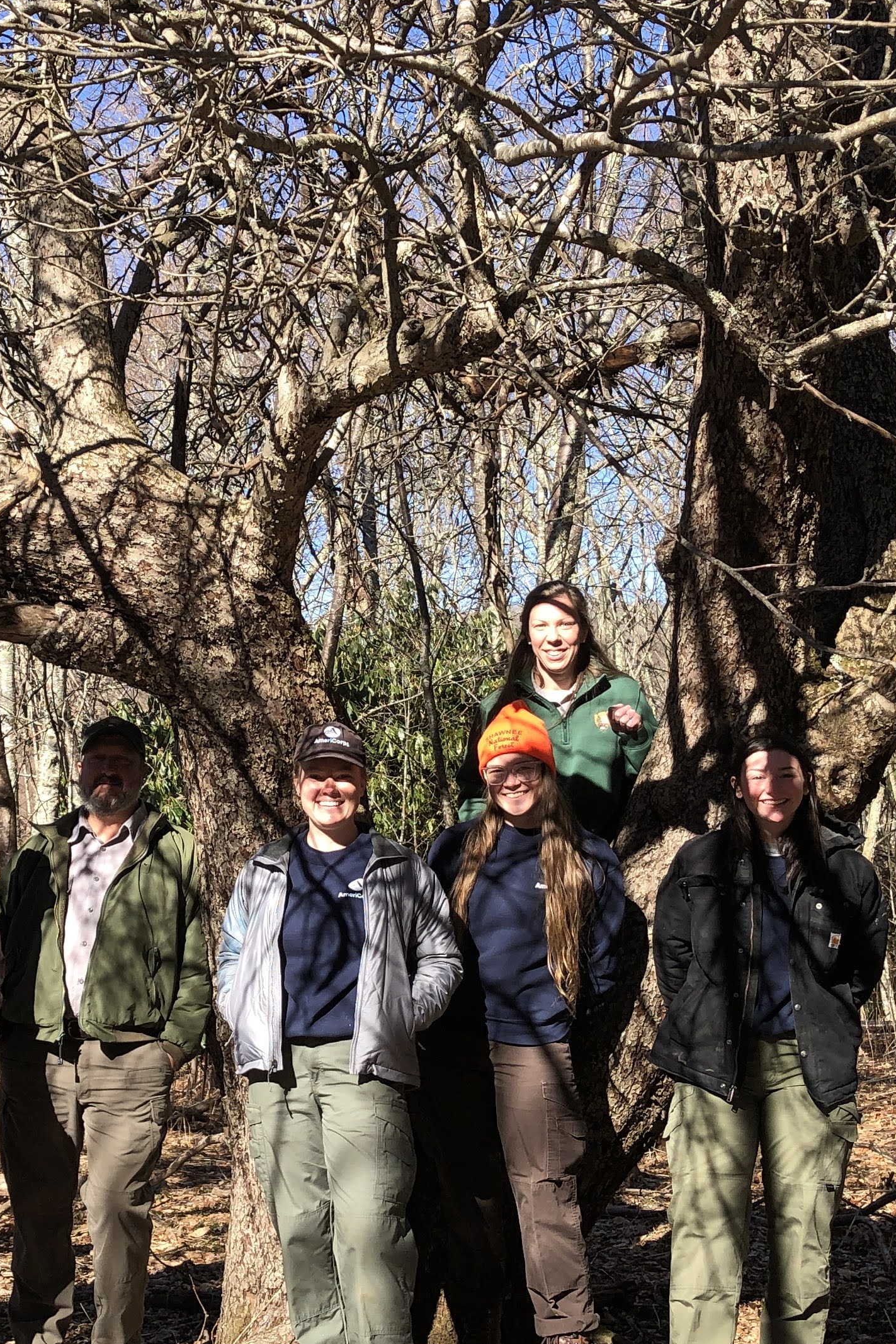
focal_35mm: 55
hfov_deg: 24.3
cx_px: 209
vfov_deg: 36.2
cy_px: 704
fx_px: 2054
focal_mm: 4
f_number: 1.8
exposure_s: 1/648
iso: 20
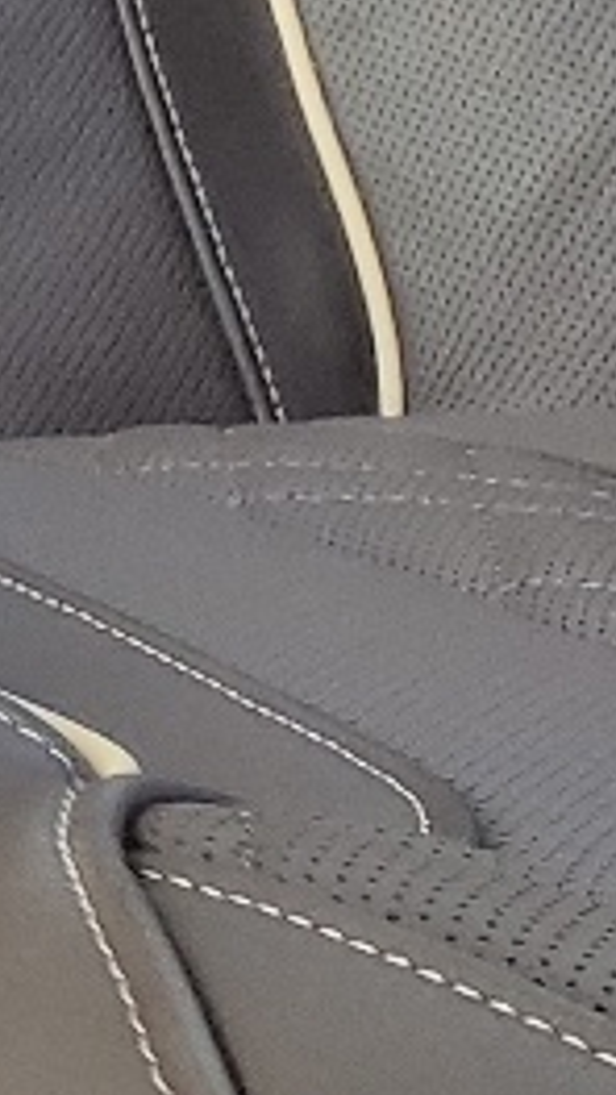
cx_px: -2489
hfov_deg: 5.4
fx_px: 4993
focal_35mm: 172
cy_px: -1207
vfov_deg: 11.2
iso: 50
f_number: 1.5
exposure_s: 1/132
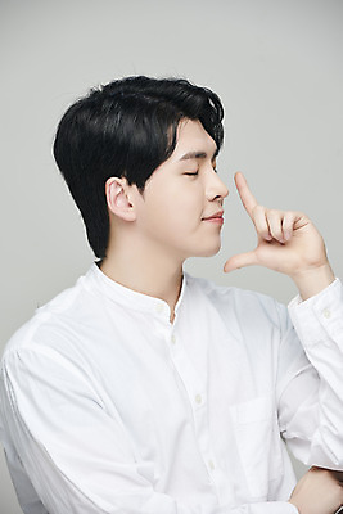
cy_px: 257
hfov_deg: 6.9
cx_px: 172
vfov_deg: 10.3
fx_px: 2856
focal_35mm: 200
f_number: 8
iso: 64
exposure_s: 1/125
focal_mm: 200
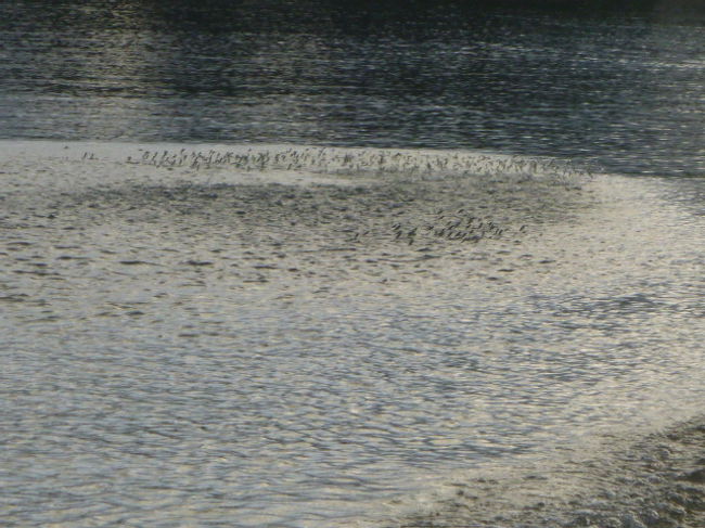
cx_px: 352
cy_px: 264
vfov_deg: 6.5
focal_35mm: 228
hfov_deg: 8.7
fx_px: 4642
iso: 100
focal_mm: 18
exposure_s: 1/320
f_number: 5.7
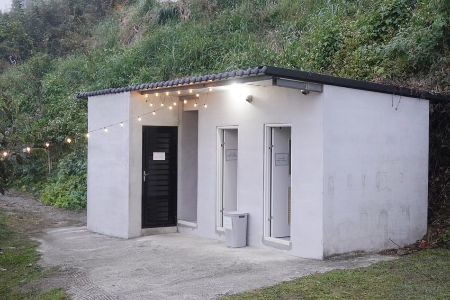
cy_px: 150
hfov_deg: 38.9
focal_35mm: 51
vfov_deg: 26.5
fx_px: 637
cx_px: 225
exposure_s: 1/160
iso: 3200
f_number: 5
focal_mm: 34
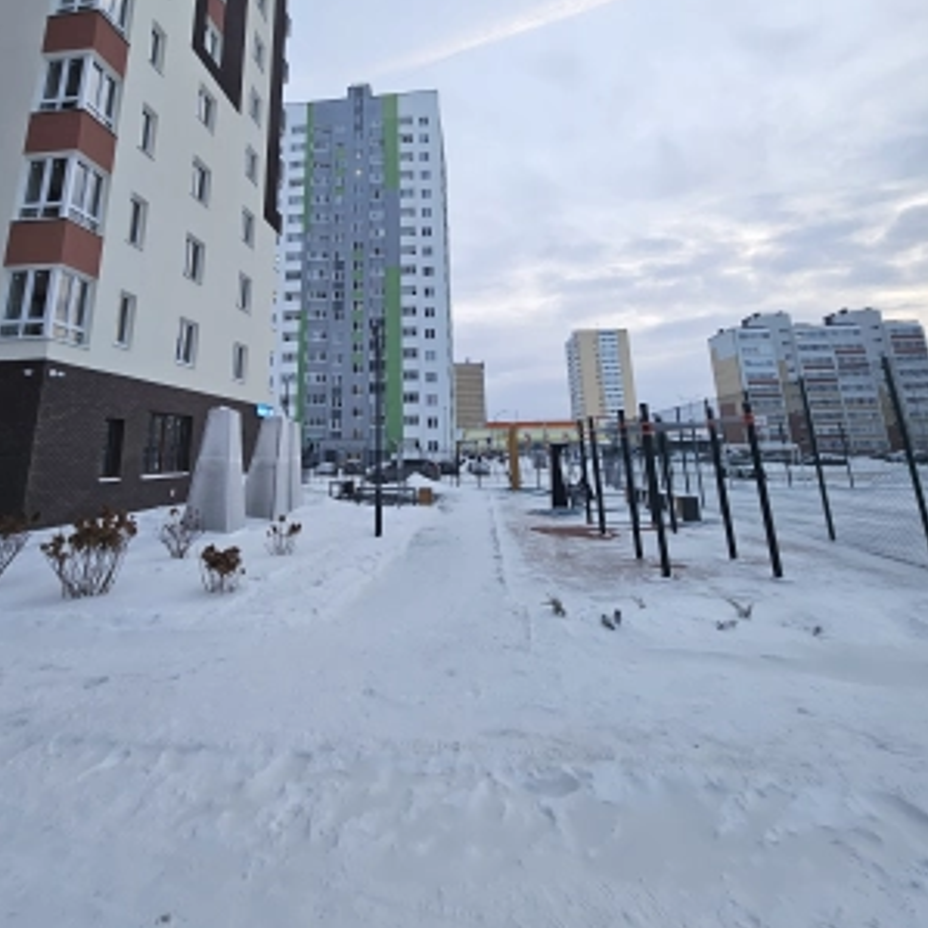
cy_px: 279
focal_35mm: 18
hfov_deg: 80.1
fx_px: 546
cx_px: 386
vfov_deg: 77.0
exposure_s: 1/70.8
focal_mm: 2.2
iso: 80
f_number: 2.2
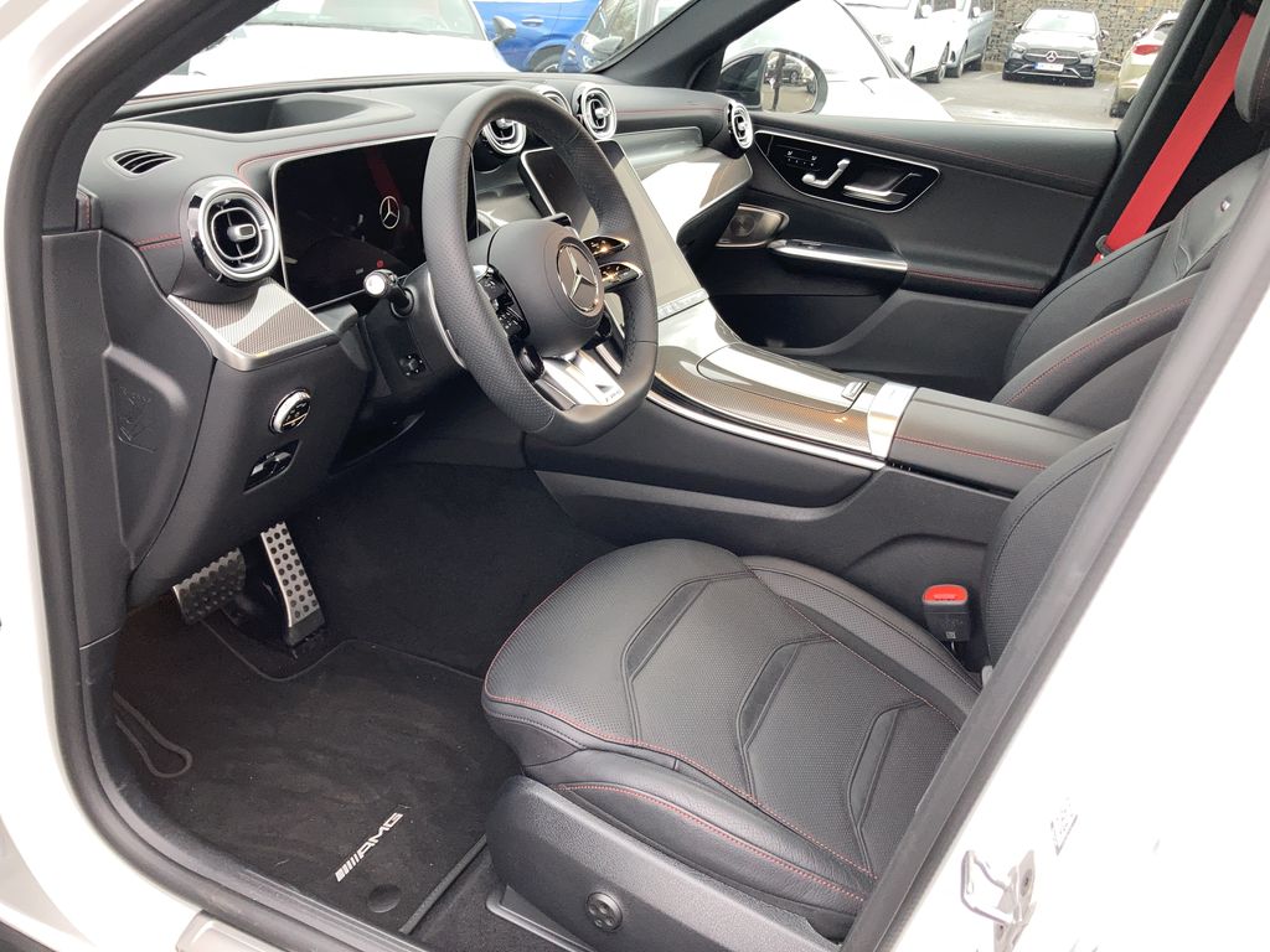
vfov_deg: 49.7
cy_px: 476
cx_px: 635
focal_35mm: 28
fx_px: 1027
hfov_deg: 63.4
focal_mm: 3.99
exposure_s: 1/30
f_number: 1.8
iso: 64
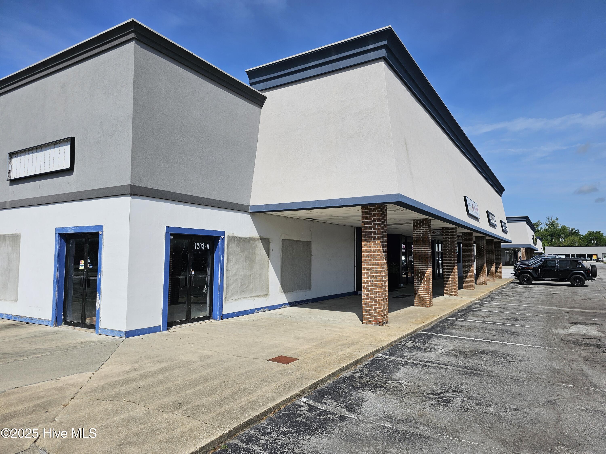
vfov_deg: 58.9
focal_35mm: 23
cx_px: 303
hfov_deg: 73.9
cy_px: 227
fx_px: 403
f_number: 1.7
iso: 12
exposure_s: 1/1765
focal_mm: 6.3
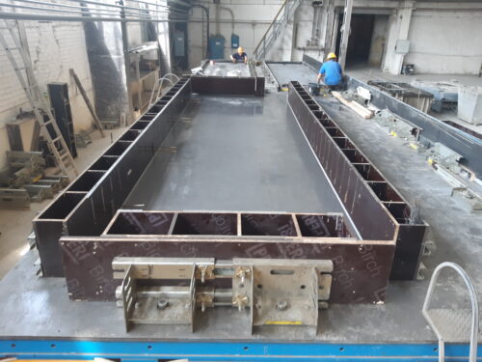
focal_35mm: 26
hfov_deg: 67.3
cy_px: 181
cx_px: 241
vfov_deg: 53.1
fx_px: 362
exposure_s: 1/50
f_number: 1.7
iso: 64
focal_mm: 3.93
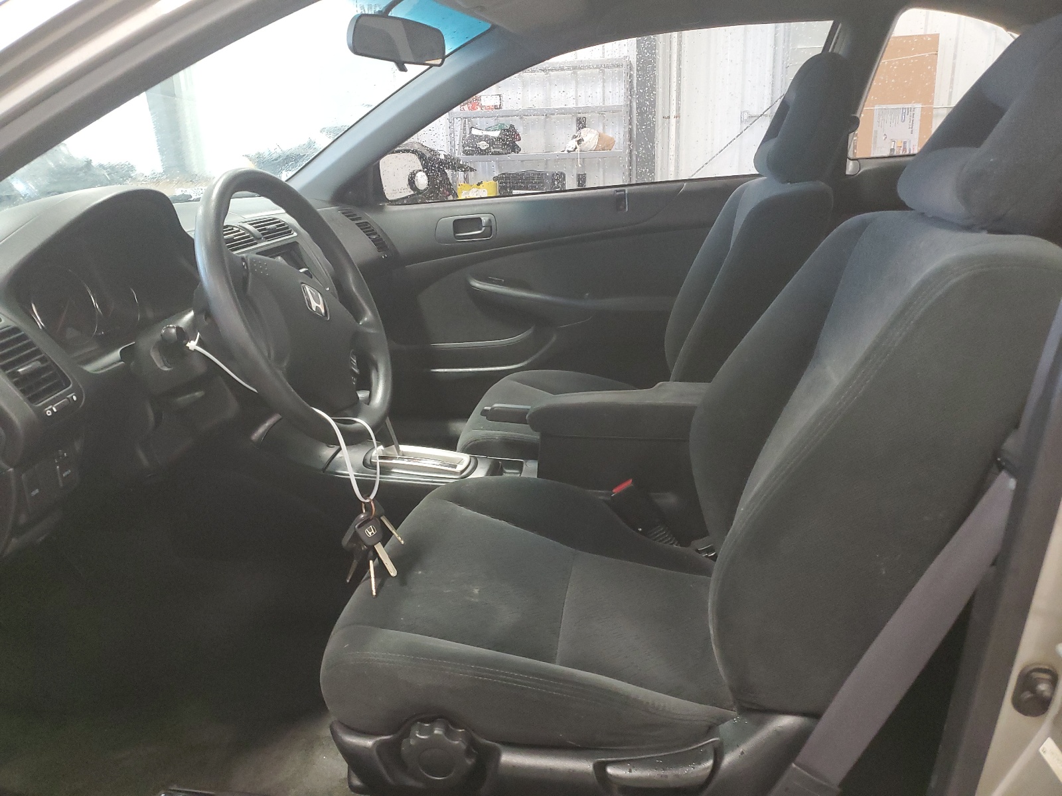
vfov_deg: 53.1
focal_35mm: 26
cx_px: 531
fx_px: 798
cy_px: 398
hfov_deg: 67.3
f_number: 1.5
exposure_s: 1/30
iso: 302
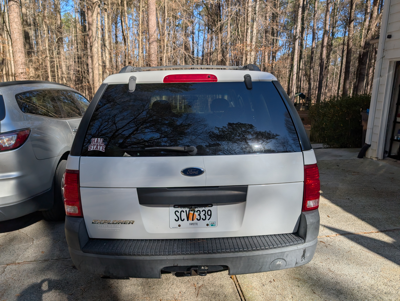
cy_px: 150
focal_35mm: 24
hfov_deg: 71.5
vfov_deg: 56.9
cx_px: 200
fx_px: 278
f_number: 1.68
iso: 22
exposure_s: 1/7937
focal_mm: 6.9
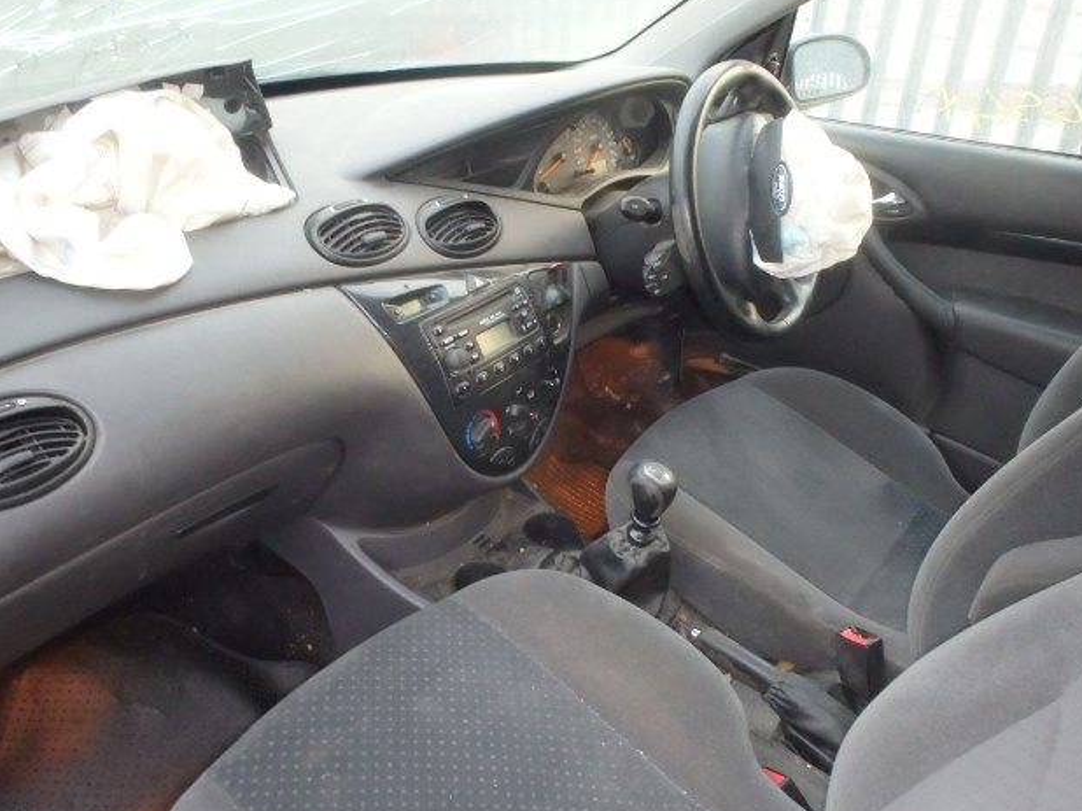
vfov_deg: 48.2
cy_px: 410
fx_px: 906
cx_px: 530
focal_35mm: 29
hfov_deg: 61.7
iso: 800
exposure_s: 1/25
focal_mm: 5
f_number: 3.9
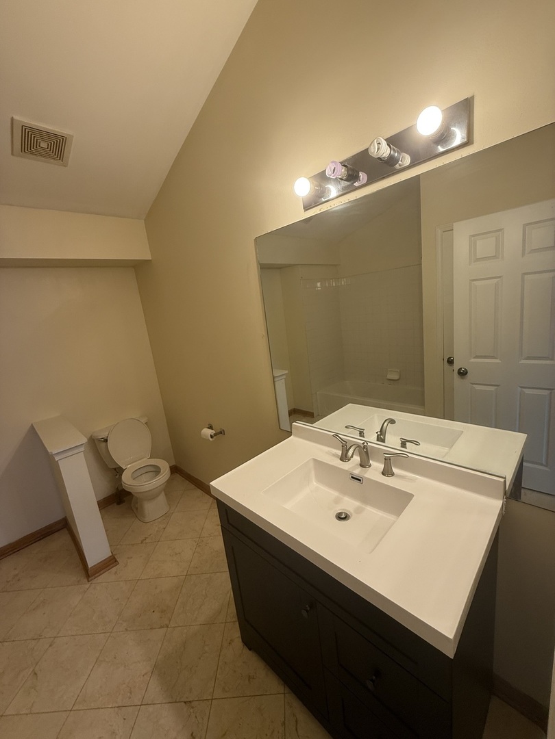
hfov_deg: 85.7
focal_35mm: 14
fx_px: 299
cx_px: 278
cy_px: 370
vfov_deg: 102.1
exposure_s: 1/120
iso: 100
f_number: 2.2
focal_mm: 2.22
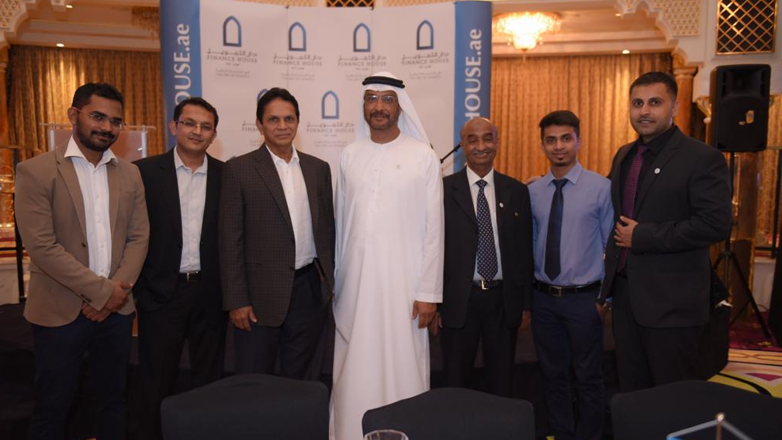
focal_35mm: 33
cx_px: 389
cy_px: 243
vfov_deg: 35.6
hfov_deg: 59.5
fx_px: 684
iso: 2000
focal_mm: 31
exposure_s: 1/100
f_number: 2.8
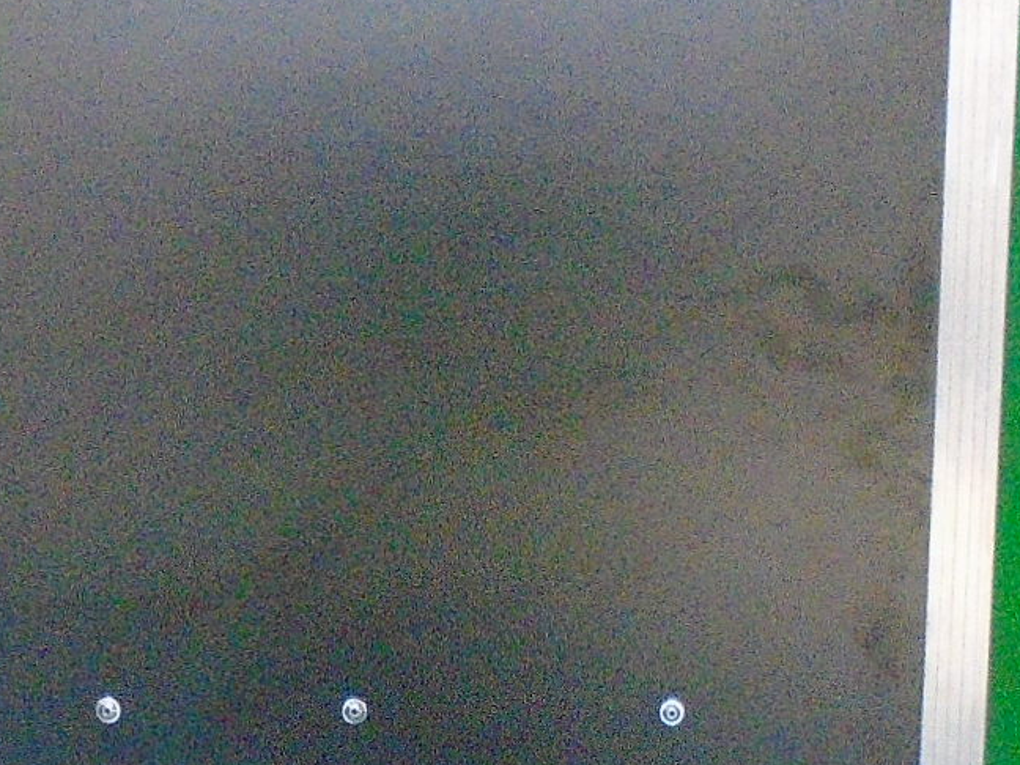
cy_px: 992
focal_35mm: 104
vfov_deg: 13.7
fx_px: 3064
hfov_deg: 18.9
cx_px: 486
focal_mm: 4.6
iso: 800
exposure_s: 1/125
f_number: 3.2
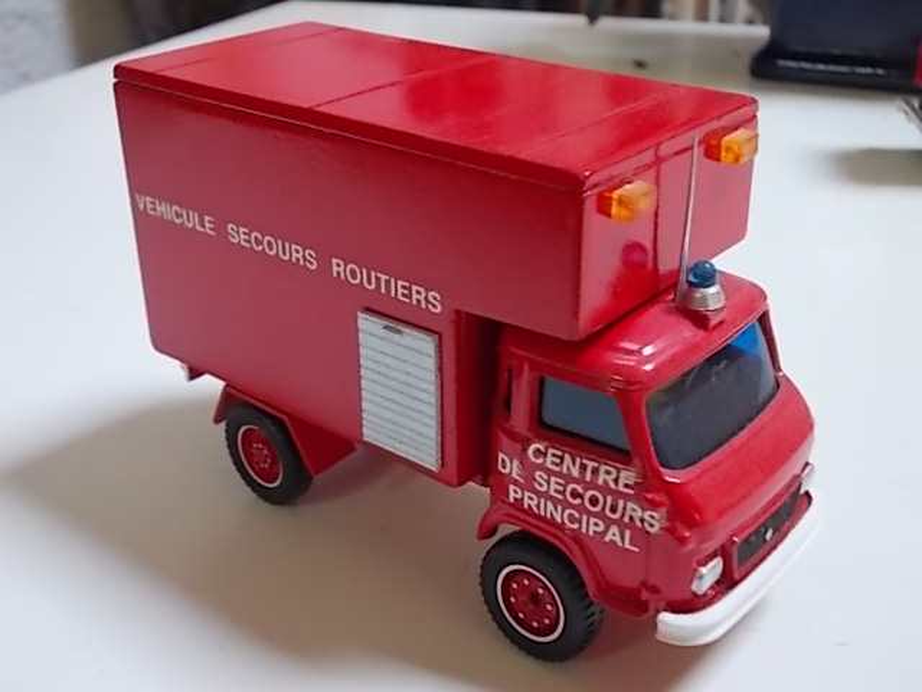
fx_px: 1145
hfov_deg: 43.9
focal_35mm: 43
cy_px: 346
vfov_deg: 33.6
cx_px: 461
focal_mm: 6.1
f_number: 3.3
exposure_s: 1/25
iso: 200
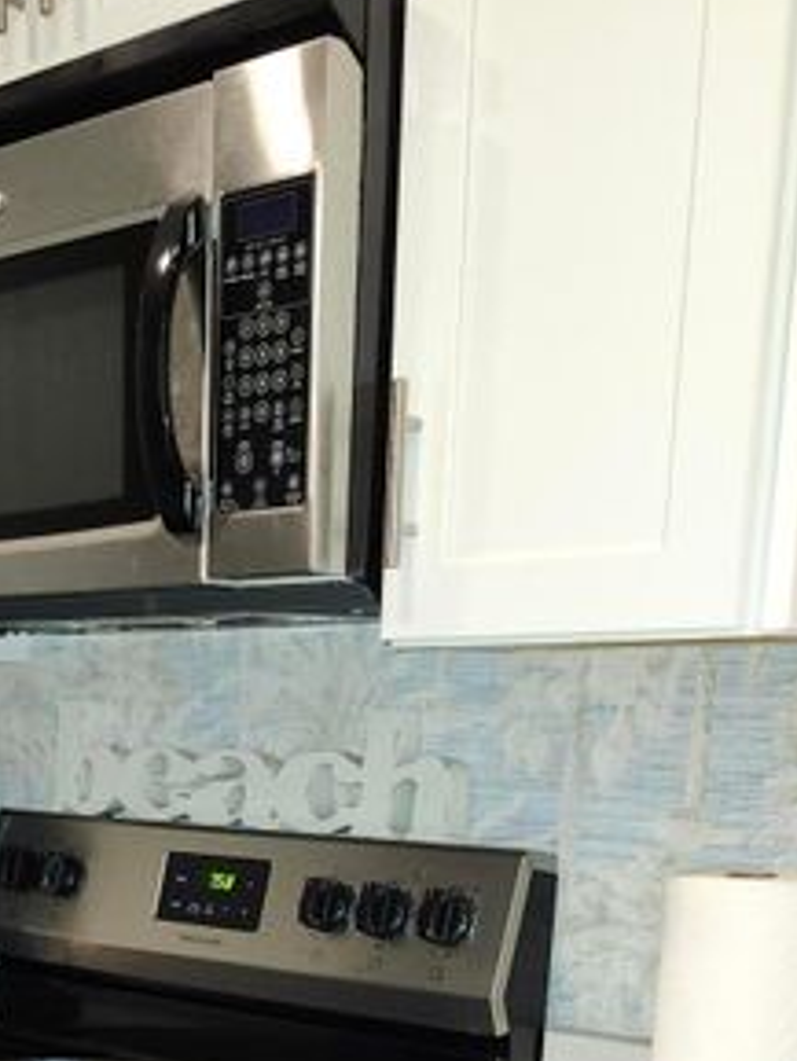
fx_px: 1626
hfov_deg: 26.6
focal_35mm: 53
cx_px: 81
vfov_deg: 32.6
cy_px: 1107
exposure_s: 1/15
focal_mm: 5.54
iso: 125
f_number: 1.8
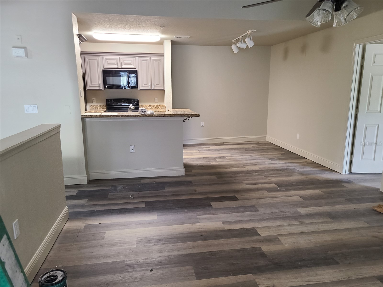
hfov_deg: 67.3
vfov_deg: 53.1
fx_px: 288
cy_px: 144
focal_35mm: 26
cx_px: 192
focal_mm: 5.4
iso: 320
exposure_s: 1/40
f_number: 1.8
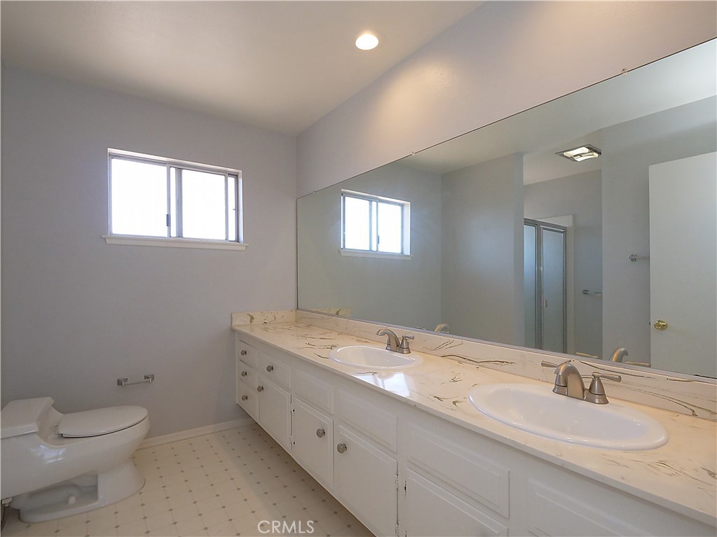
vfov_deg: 78.1
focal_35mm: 16
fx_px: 331
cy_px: 268
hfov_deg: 94.5
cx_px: 358
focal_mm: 8
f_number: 8
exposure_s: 1/200
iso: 2500
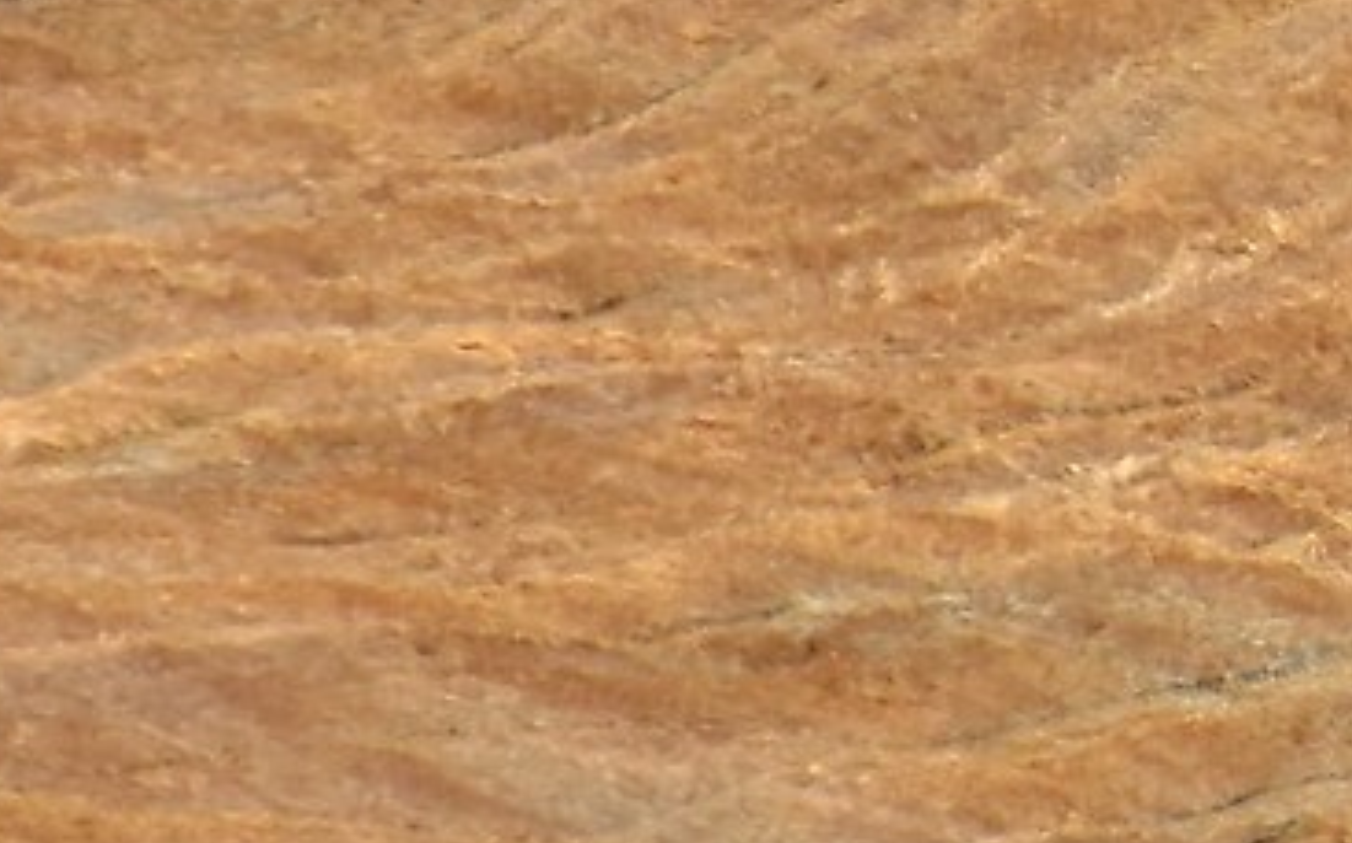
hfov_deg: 1.9
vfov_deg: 1.2
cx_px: 4130
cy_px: -1086
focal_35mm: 1121
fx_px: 41286
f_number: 10
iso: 100
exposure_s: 1/500
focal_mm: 112
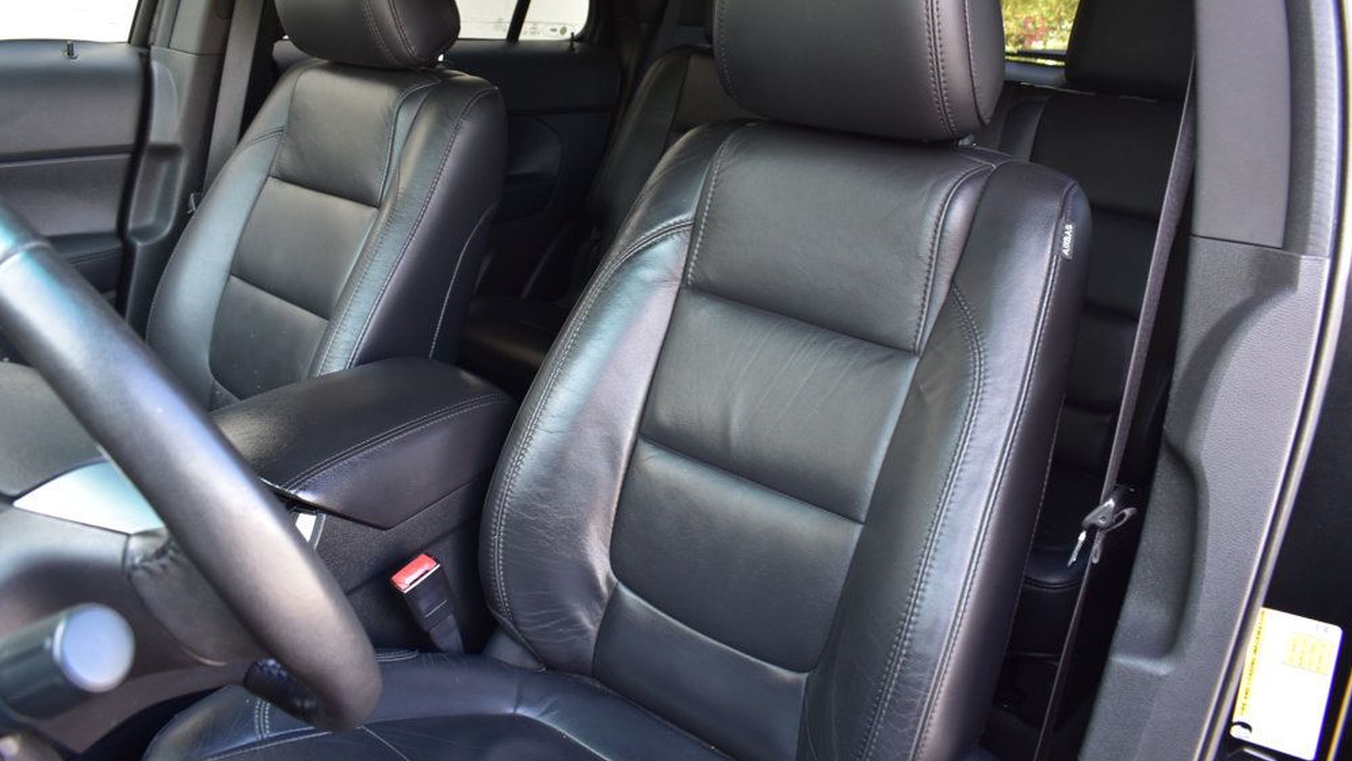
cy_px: 302
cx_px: 667
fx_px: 1040
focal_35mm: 29
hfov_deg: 66.0
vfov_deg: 40.0
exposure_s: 1/30
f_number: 7.1
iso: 400
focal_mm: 18
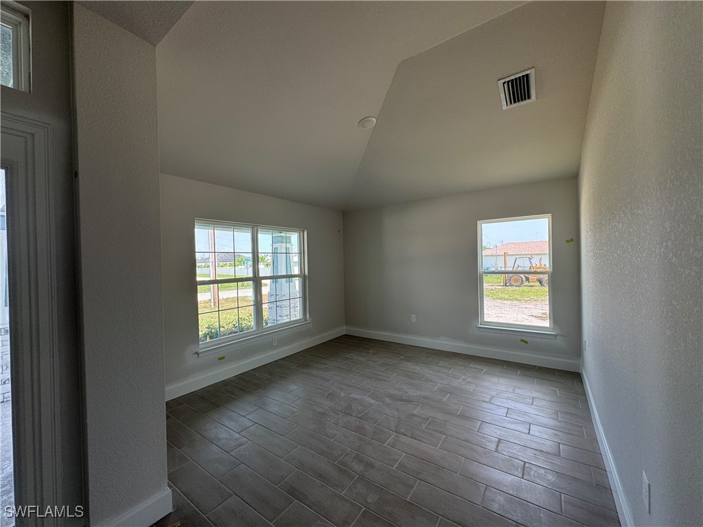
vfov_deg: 85.7
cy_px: 264
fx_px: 284
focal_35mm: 14
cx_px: 352
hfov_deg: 102.1
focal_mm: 2.22
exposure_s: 1/112
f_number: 2.2
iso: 40
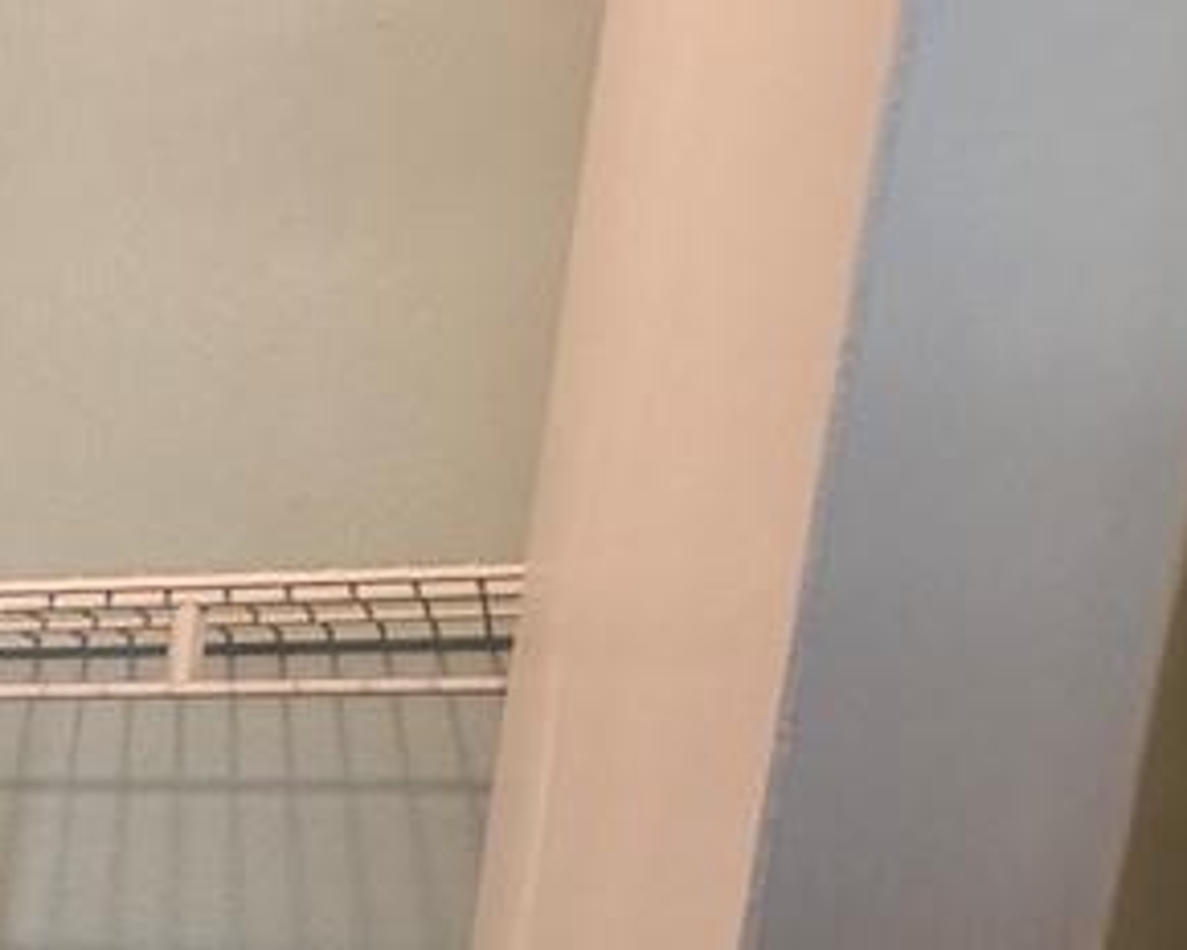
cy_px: 1409
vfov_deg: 19.2
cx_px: -1064
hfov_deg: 19.1
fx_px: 2459
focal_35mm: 70
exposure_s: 1/120
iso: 250
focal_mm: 2.2
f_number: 1.9
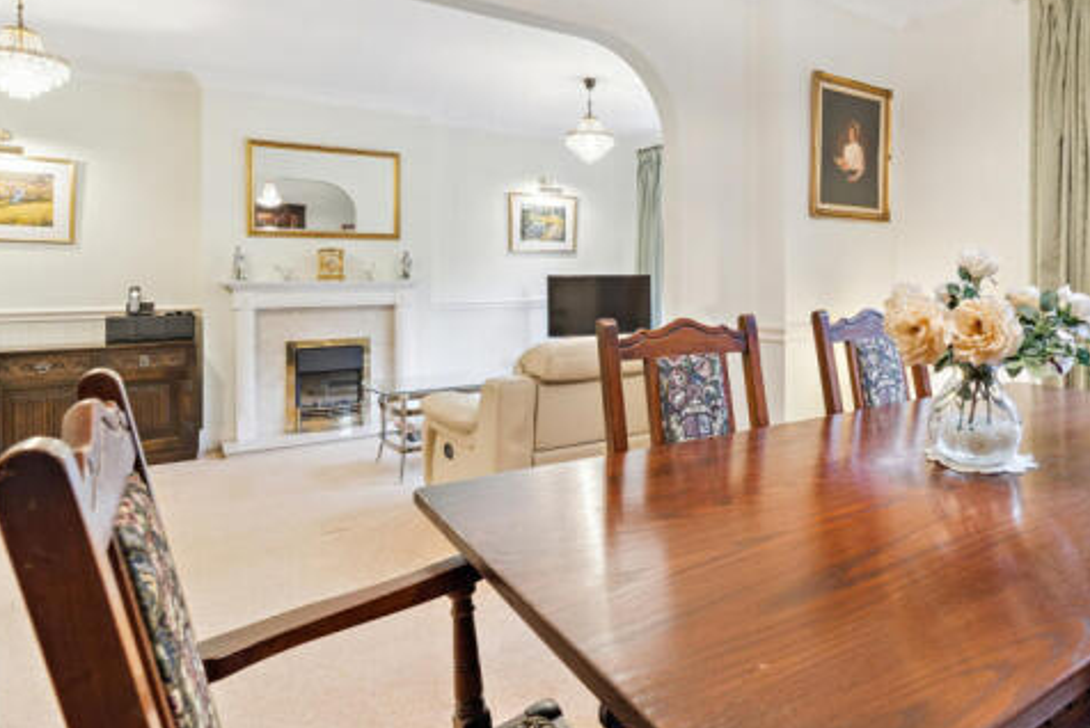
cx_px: 722
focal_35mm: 22
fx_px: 666
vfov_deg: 56.9
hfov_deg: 76.2
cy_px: 299
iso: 640
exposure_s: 1/8
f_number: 8
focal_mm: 16
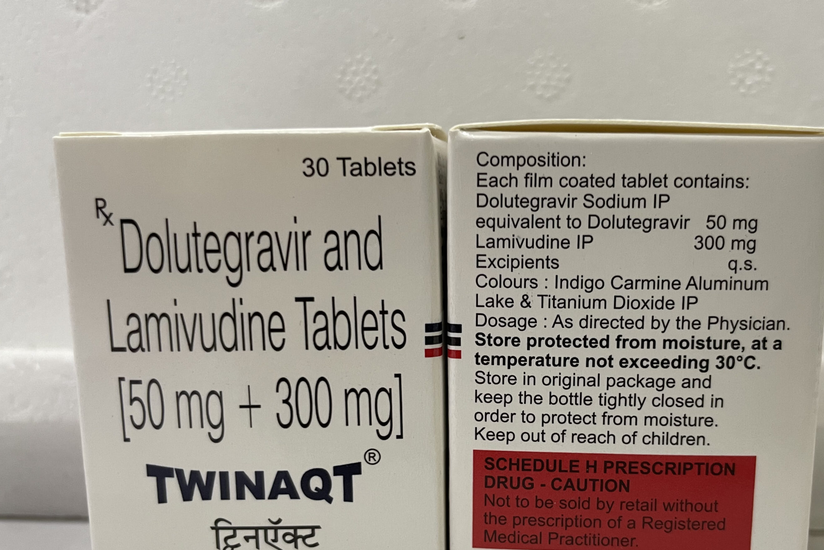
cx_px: 472
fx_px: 801
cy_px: 349
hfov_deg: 54.2
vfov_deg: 37.6
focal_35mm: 35
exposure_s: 1/50
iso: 125
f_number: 1.6
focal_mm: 4.2
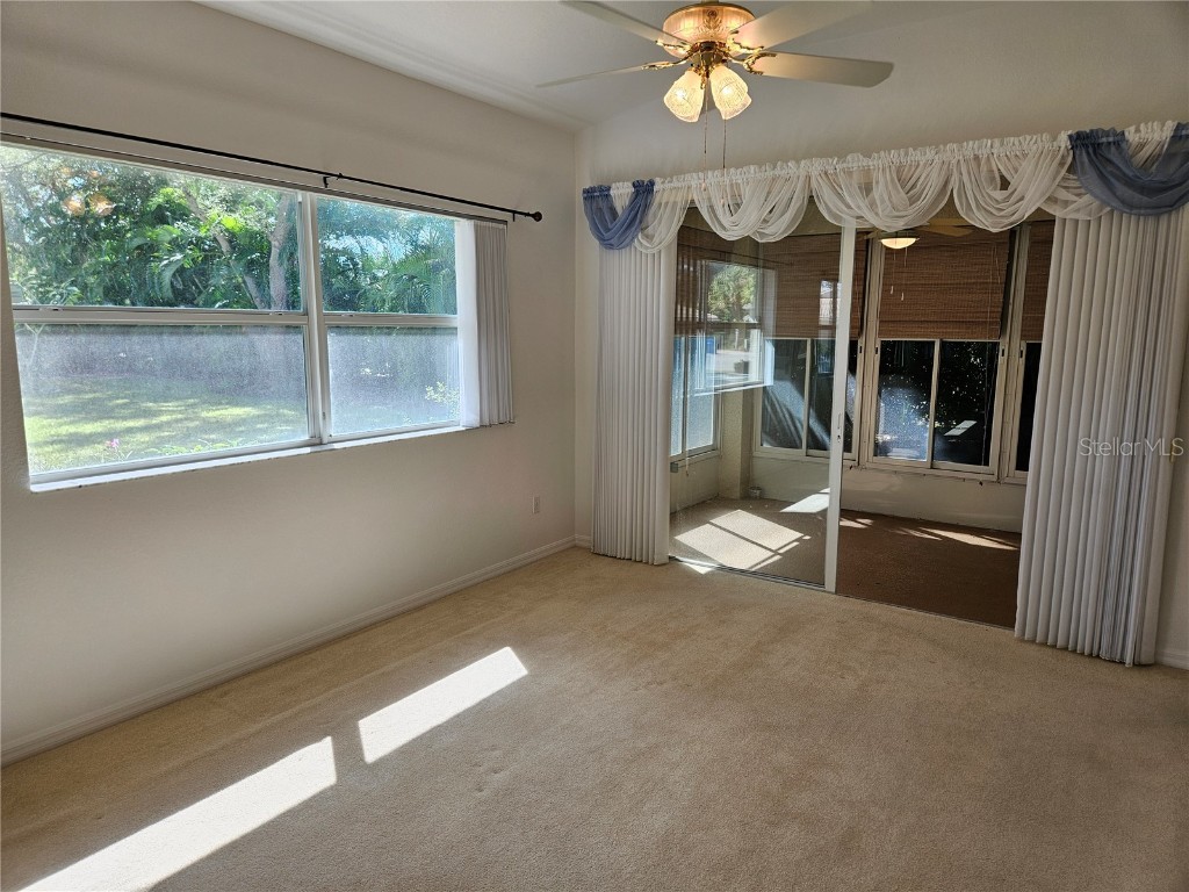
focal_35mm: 23
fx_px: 790
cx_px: 594
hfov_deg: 73.9
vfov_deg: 58.9
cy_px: 446
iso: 25
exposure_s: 1/120
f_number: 1.8
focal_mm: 5.4
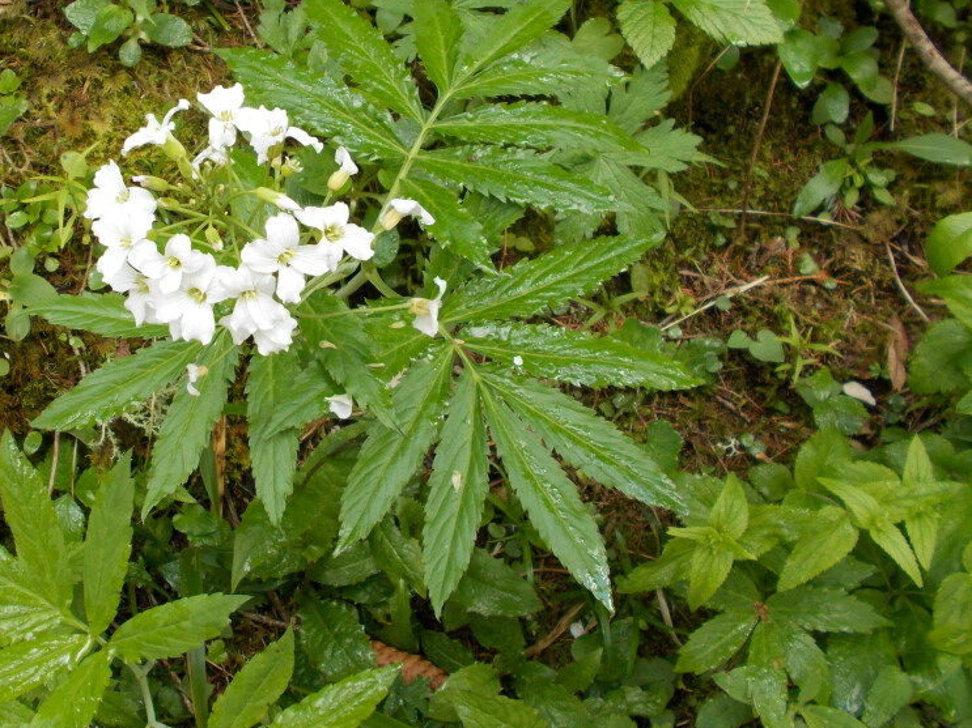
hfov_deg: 43.8
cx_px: 283
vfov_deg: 33.9
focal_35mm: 42
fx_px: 1179
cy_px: 217
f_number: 3.2
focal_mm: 4.6
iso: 80
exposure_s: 1/125
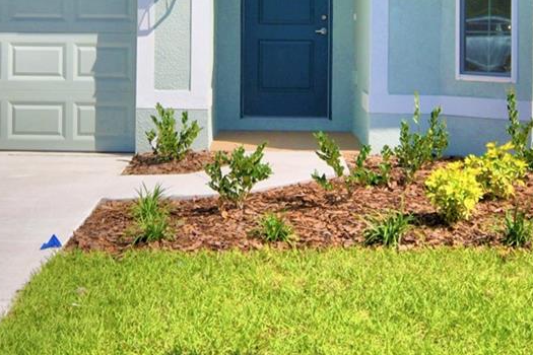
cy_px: 19
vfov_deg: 20.7
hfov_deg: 31.3
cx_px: 203
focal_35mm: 64
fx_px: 947
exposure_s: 1/2000
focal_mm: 14
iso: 100
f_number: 5
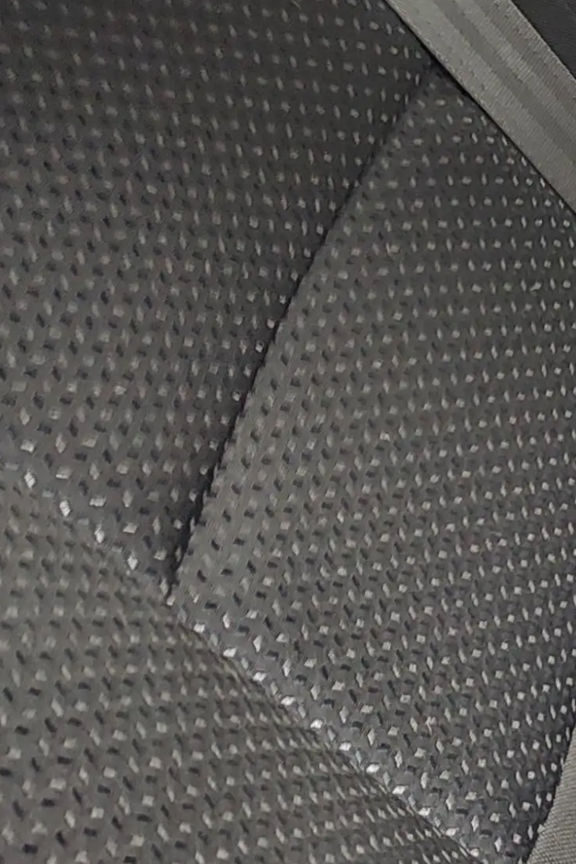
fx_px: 1968
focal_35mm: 82
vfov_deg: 24.3
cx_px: 1294
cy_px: 163
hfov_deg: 13.3
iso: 267
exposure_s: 1/50
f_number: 1.8
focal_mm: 5.56
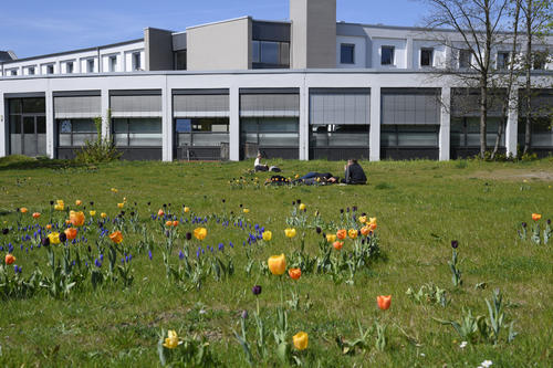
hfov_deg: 39.6
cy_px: 184
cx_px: 276
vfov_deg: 27.0
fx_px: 768
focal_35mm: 50
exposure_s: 1/250
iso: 100
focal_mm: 50
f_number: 8
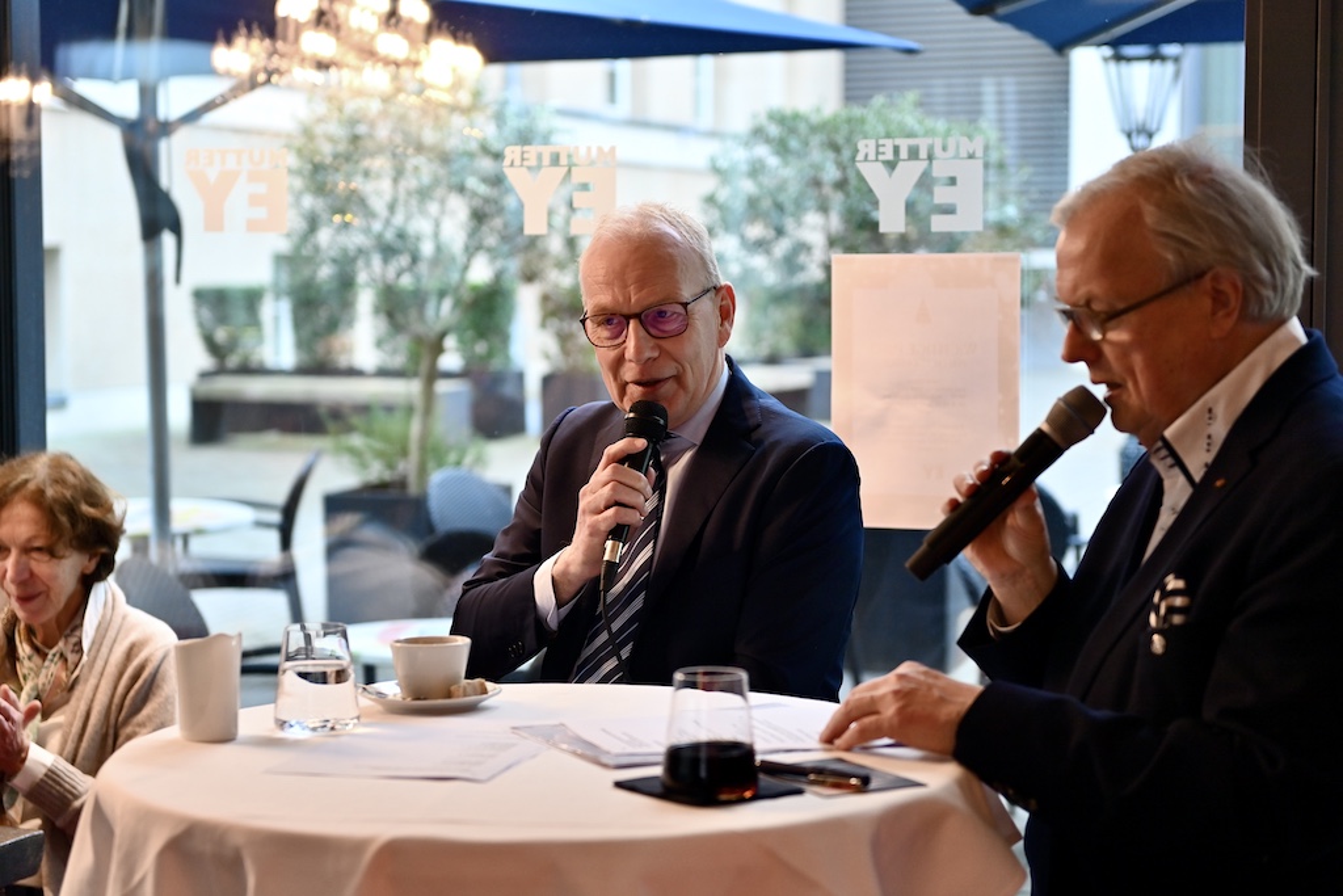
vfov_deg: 19.5
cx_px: 672
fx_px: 2612
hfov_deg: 28.8
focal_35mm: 70
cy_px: 448
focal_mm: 70
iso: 1000
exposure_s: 1/100
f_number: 3.2
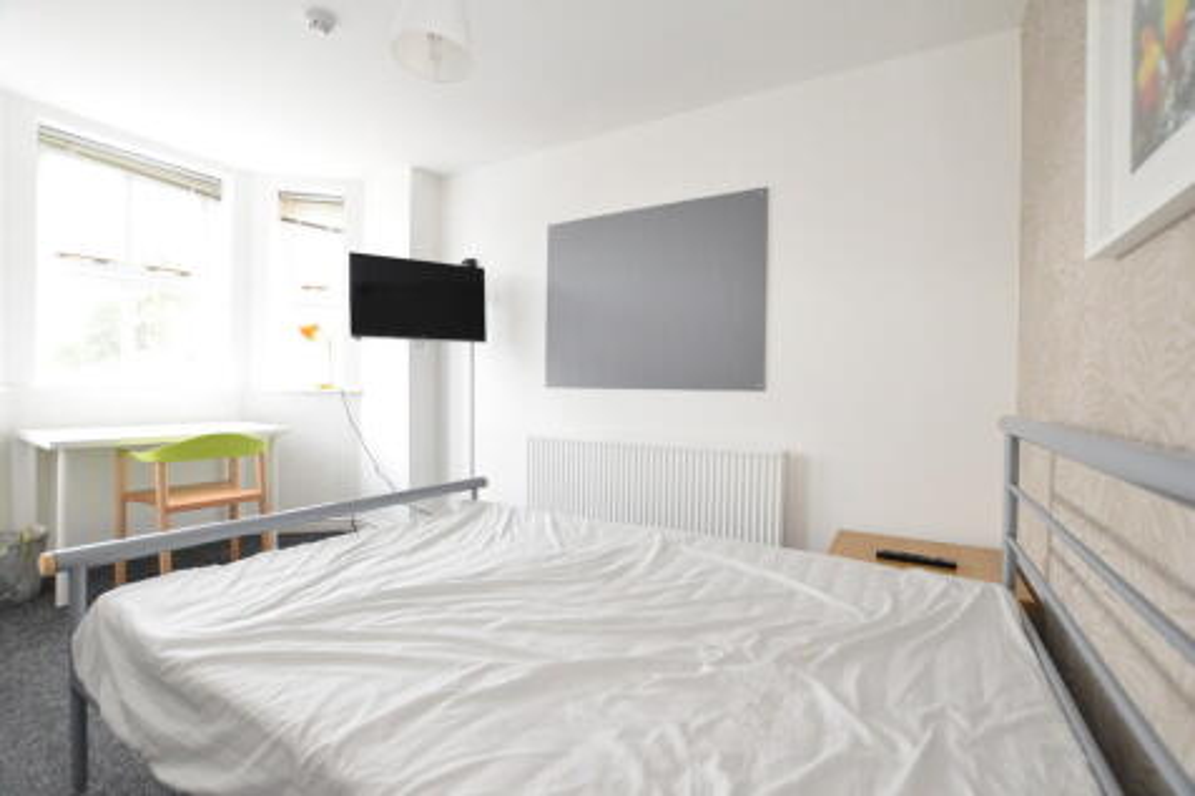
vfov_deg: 77.3
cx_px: 598
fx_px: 498
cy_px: 398
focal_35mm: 15
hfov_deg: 100.4
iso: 1600
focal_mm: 10
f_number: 5.6
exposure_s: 1/60
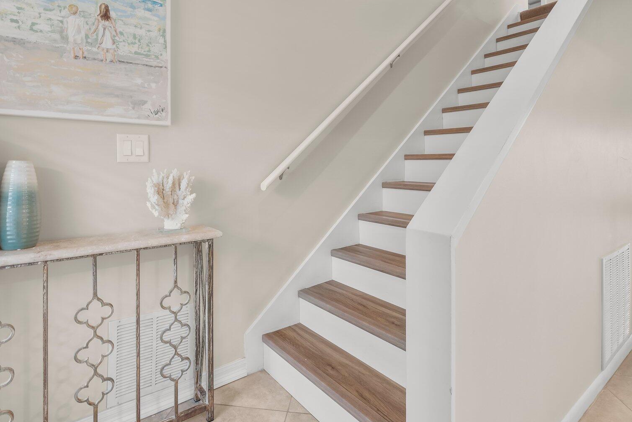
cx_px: 315
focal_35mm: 19
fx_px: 334
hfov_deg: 86.9
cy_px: 166
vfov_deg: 63.9
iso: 400
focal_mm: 14
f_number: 8
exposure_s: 1/5
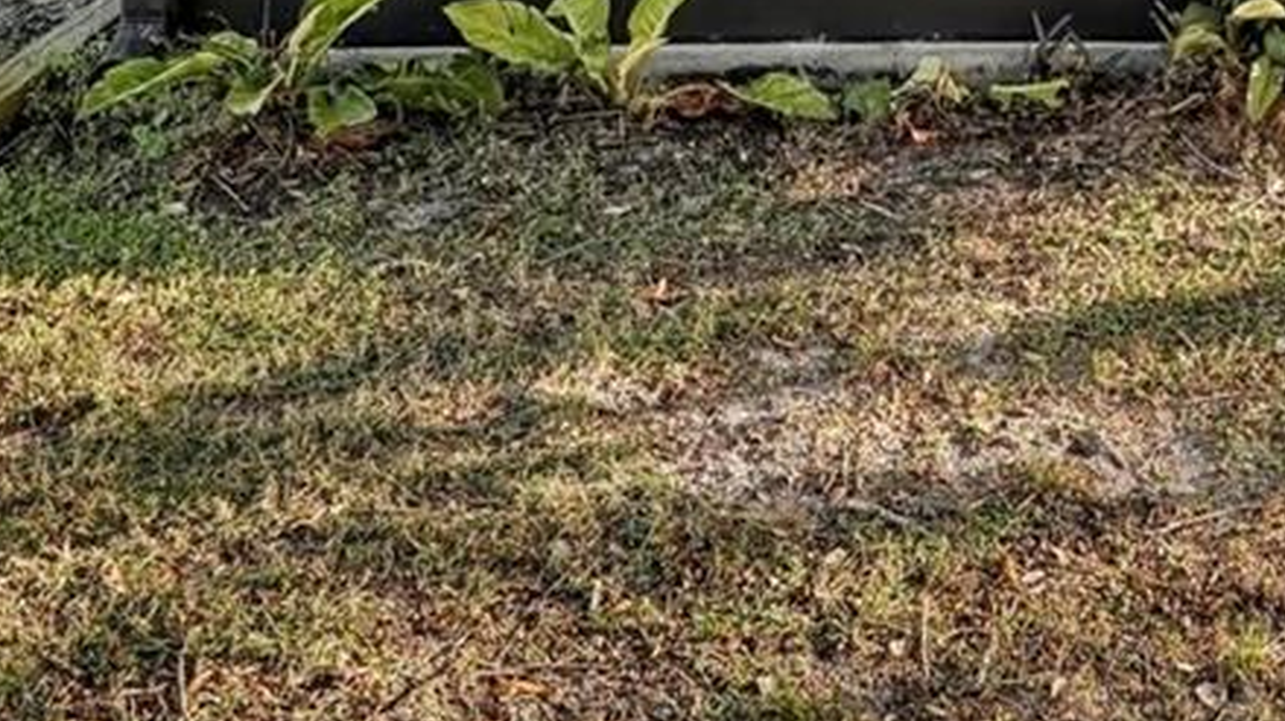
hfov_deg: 33.8
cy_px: -680
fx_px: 2077
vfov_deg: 15.9
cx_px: 935
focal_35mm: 61
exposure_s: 1/160
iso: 400
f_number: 8
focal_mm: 16
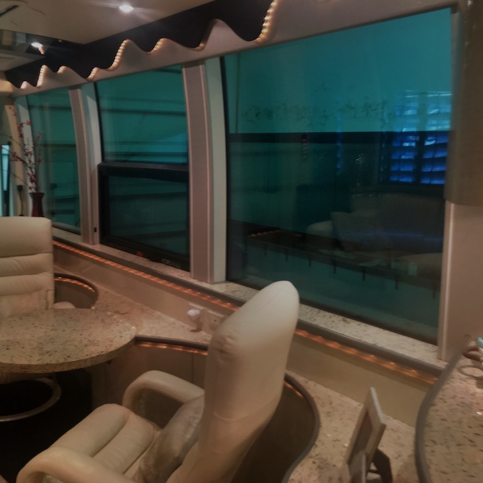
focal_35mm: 35
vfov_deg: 47.2
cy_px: 244
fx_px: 553
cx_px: 191
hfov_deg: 46.9
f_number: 2.2
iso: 160
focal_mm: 4.15
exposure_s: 1/30
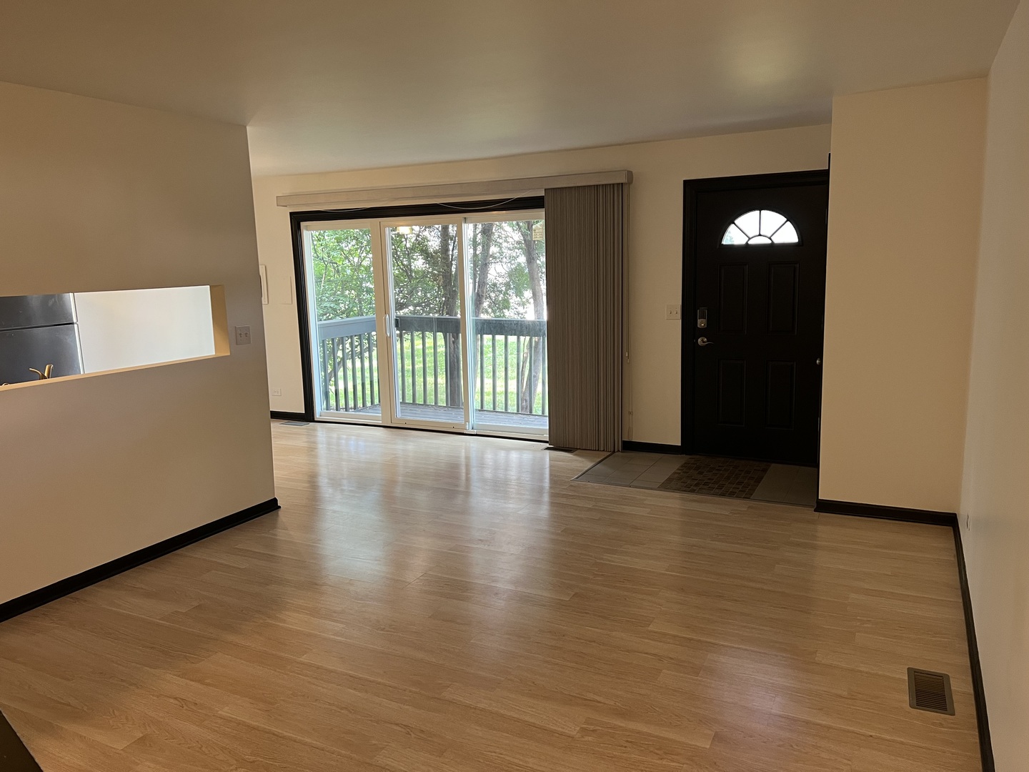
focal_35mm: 26
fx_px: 773
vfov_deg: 53.1
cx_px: 514
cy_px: 386
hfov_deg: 67.3
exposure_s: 1/60
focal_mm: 5.7
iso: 160
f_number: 1.5
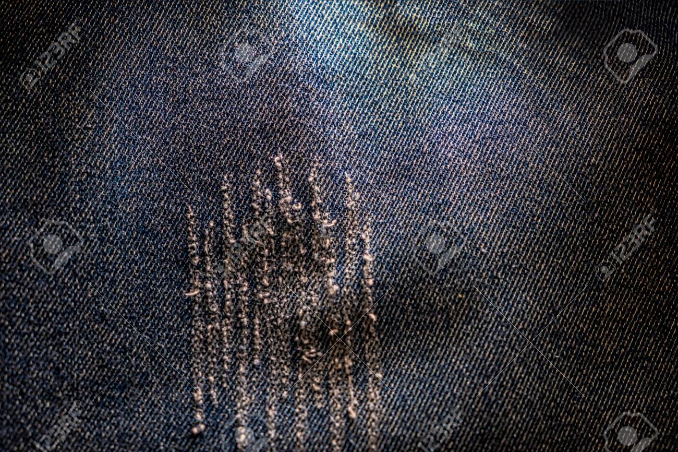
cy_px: 226
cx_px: 339
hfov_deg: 24.5
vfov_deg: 16.4
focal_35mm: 83
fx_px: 1563
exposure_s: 1/60
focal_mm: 55
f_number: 4
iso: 250
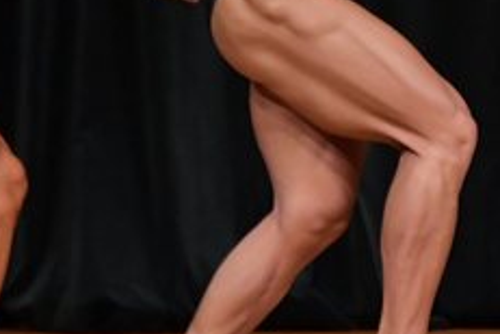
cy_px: -11
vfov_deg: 1.4
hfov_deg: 2.0
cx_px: 806
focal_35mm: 1006
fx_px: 13971
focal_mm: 200
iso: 5000
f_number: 5.6
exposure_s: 1/400
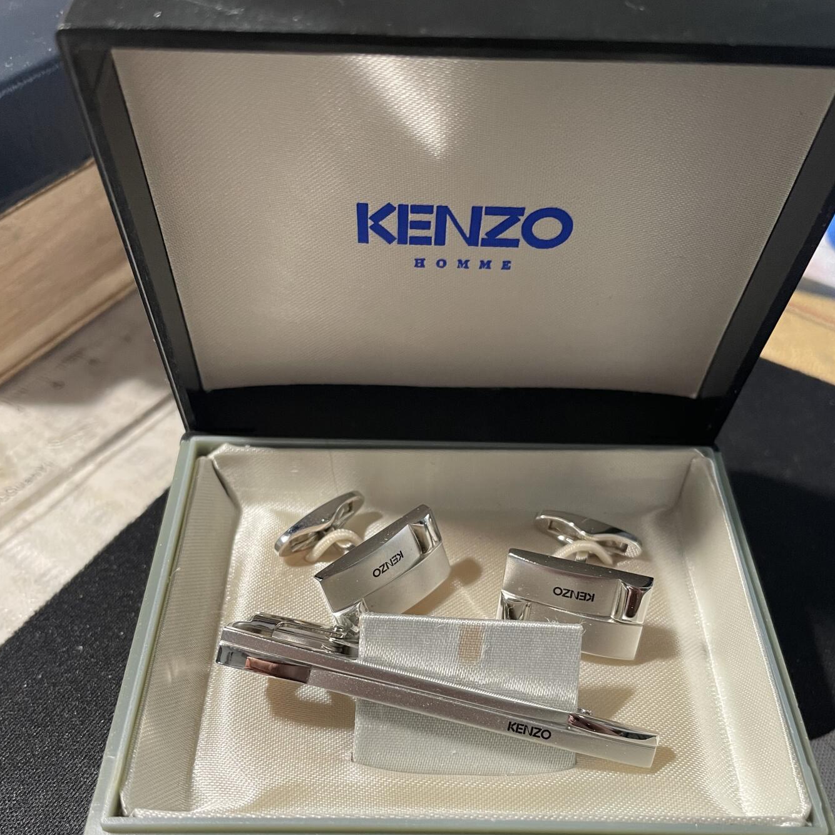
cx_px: 417
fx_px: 846
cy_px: 529
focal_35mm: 31
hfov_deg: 52.5
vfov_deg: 51.9
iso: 160
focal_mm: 4.2
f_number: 1.6
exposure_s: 1/60
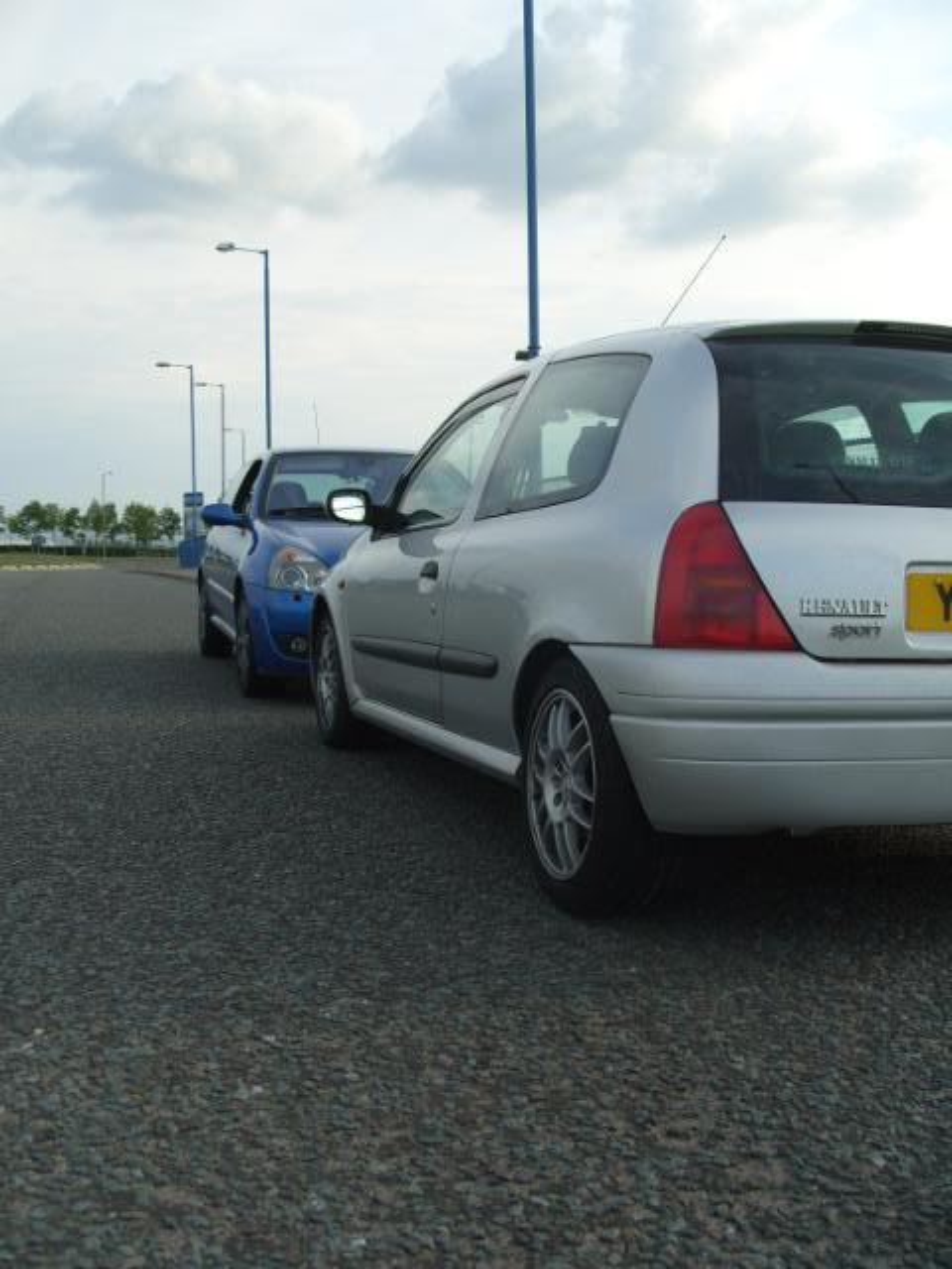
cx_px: 476
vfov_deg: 52.6
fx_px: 1283
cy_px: 634
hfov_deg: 40.7
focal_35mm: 35
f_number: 2.8
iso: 80
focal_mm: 7.8
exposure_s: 1/750
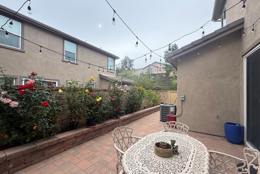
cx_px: 132
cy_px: 91
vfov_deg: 77.3
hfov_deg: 100.4
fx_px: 108
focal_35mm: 15
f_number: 2.2
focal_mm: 2.22
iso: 64
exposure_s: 1/365
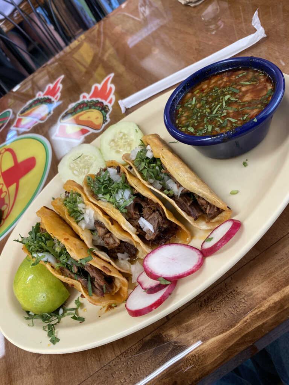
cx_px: 144
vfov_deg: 67.3
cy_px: 192
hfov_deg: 53.1
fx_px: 289
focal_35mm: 26
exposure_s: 1/60
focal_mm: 4.25
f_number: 1.8
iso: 64
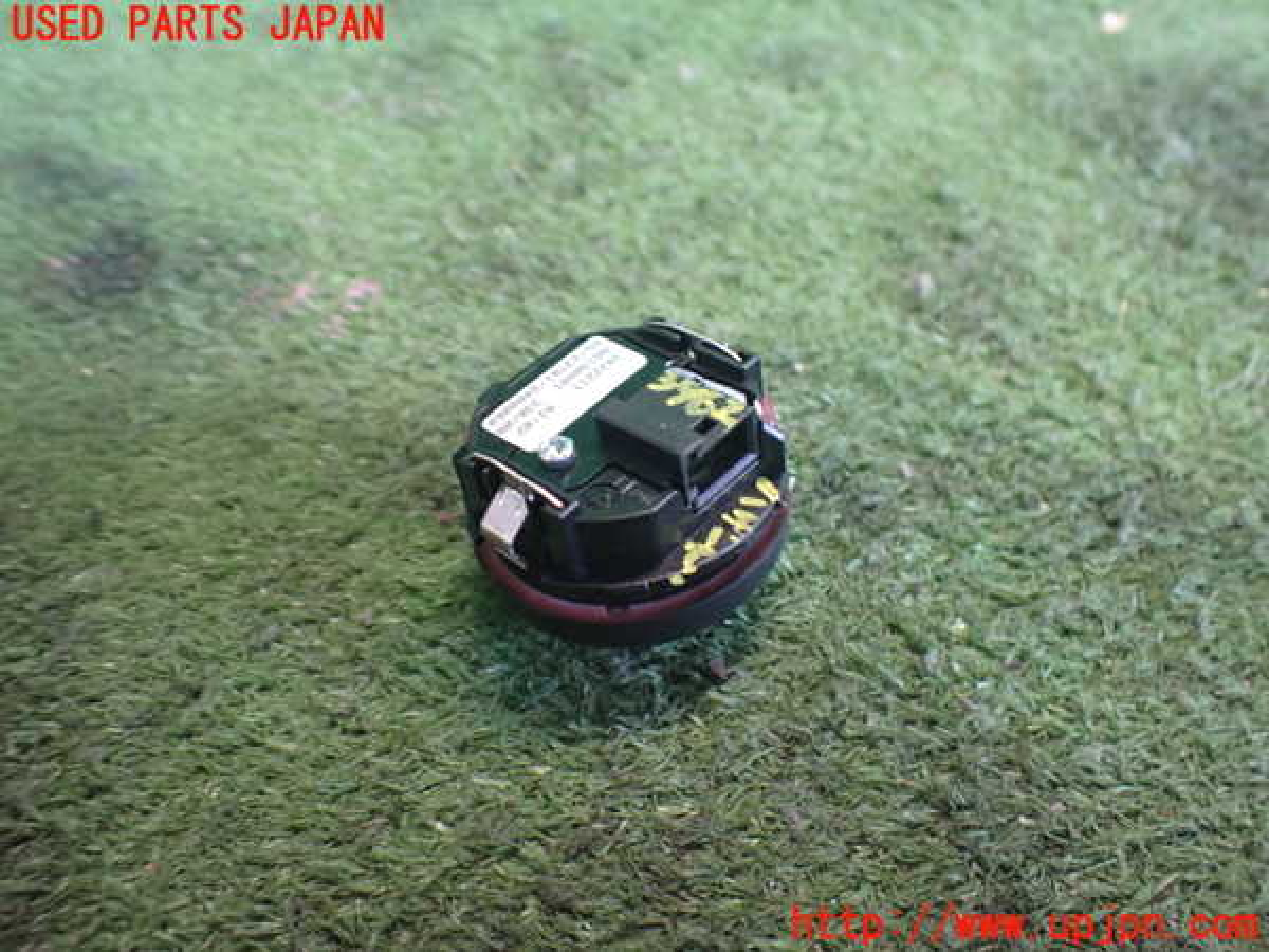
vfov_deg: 46.8
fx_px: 1100
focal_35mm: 30
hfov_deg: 60.0
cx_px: 634
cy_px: 476
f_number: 2.3
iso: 800
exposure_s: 1/50
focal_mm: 5.4
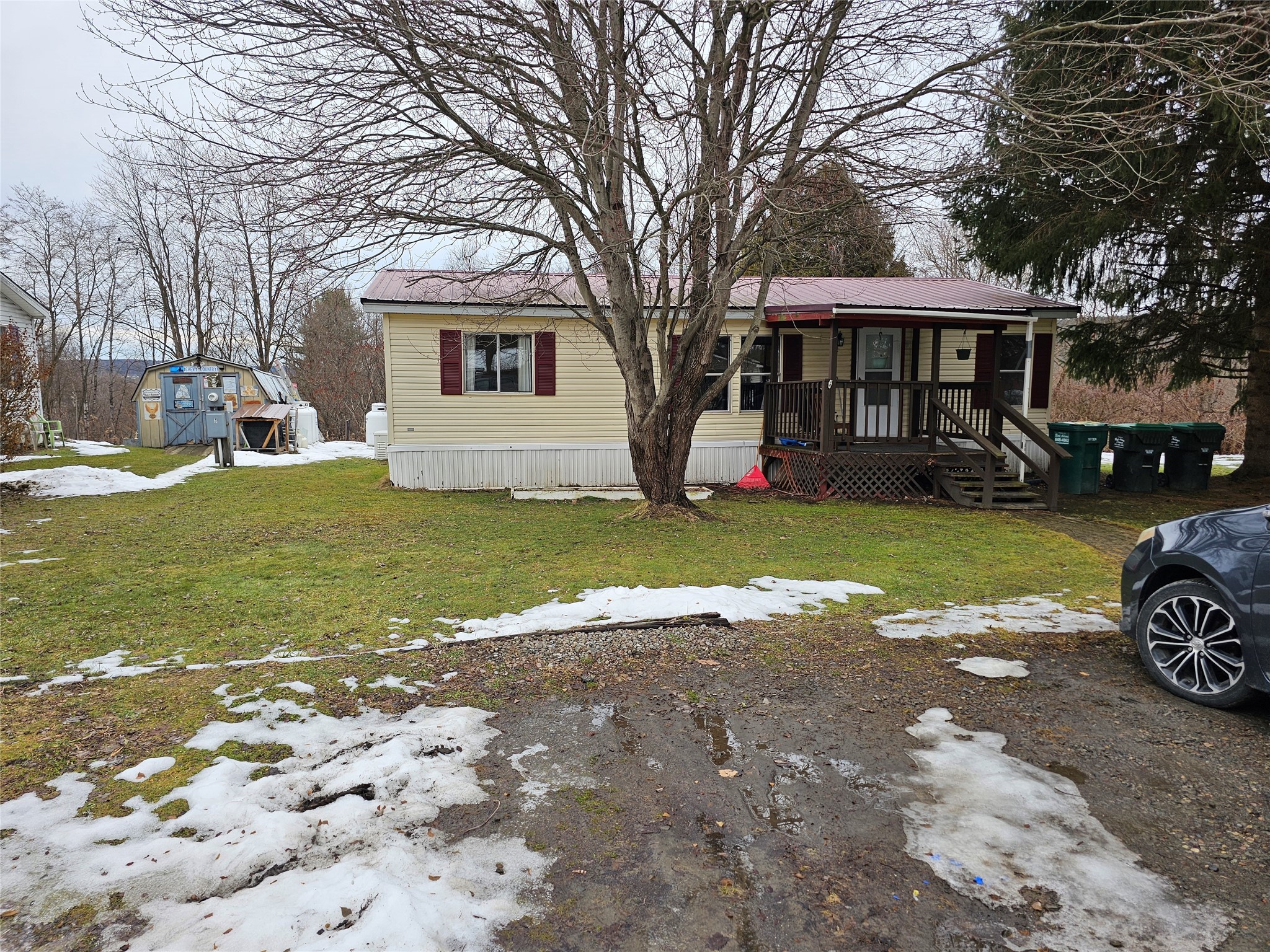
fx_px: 844
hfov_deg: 73.9
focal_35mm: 23
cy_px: 476
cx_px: 635
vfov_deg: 58.9
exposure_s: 1/167
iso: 10
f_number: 1.7
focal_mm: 6.3
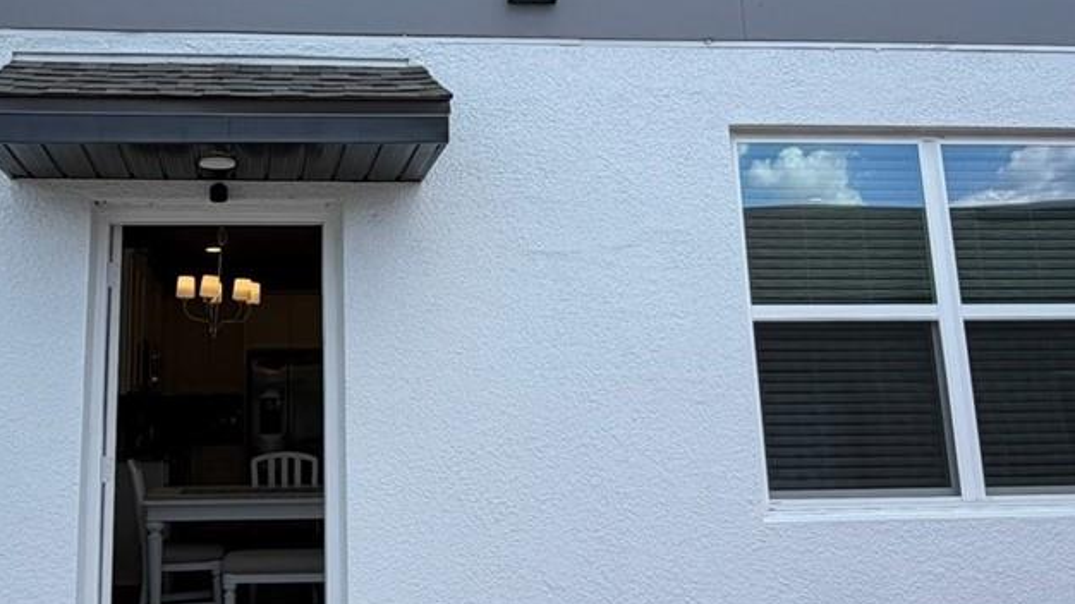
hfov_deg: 50.5
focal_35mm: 39
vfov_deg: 30.1
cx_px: 340
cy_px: 172
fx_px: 1112
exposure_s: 1/770
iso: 32
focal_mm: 2.22
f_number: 2.2
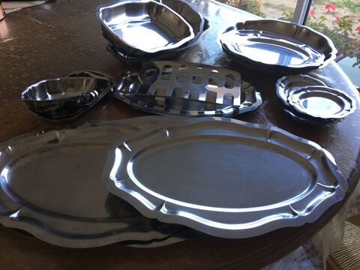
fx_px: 302
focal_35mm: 29
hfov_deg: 61.7
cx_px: 180
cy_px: 135
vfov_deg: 48.2
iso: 25
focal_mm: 4.15
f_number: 2.2
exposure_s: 1/50
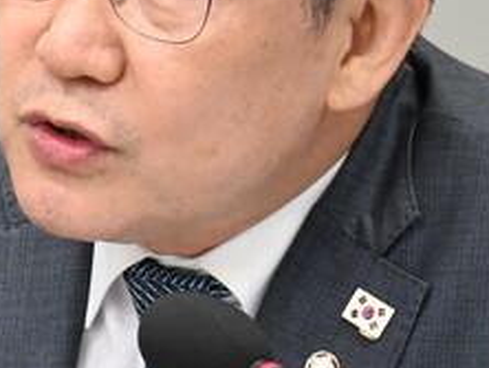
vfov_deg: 1.0
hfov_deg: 1.3
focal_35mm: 1557
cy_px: 141
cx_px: -300
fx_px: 22019
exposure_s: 1/125
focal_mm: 250
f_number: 6.3
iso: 3600
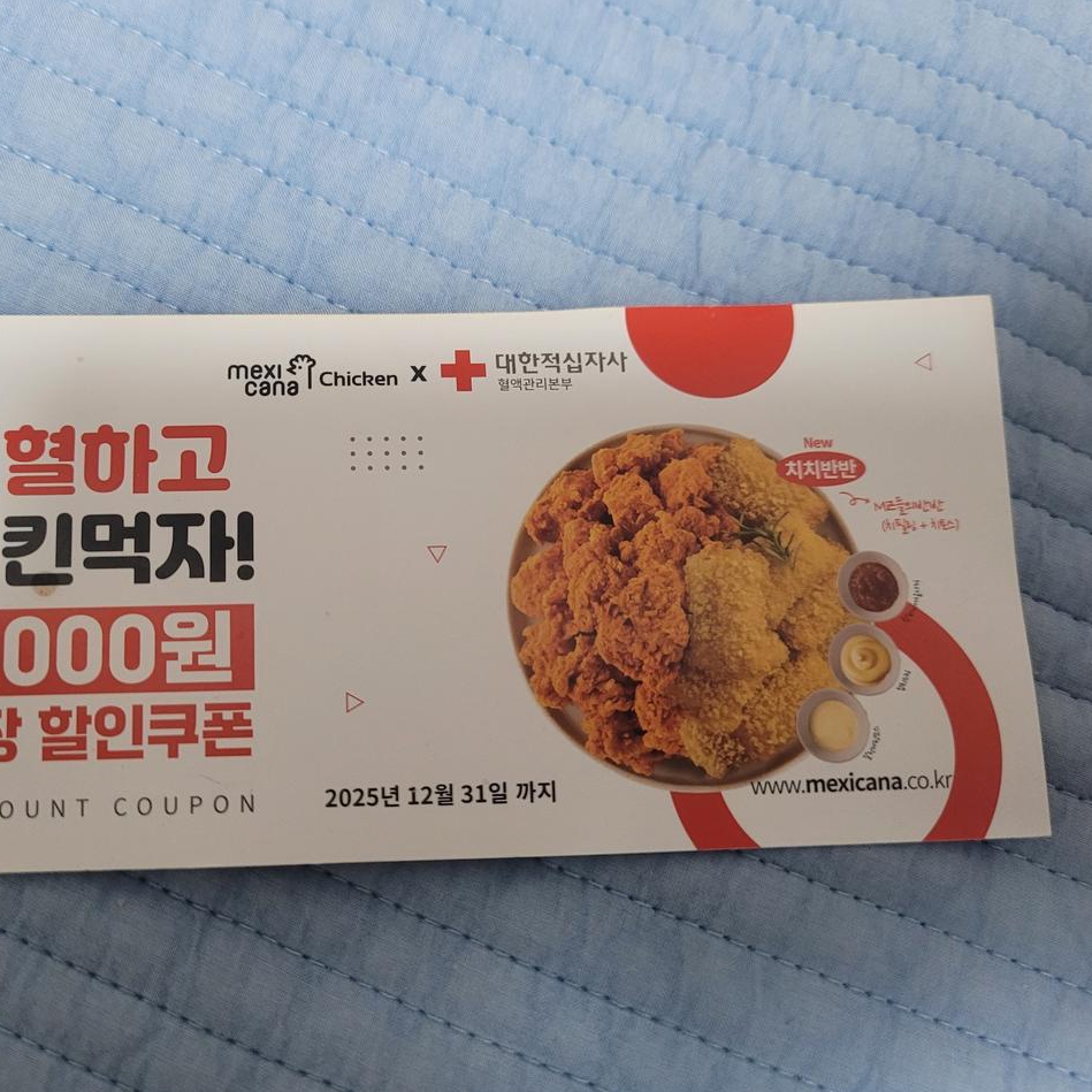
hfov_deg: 51.7
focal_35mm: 31
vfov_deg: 52.5
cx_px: 379
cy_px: 550
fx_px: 1106
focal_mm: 5.4
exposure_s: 1/40
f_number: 1.8
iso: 500
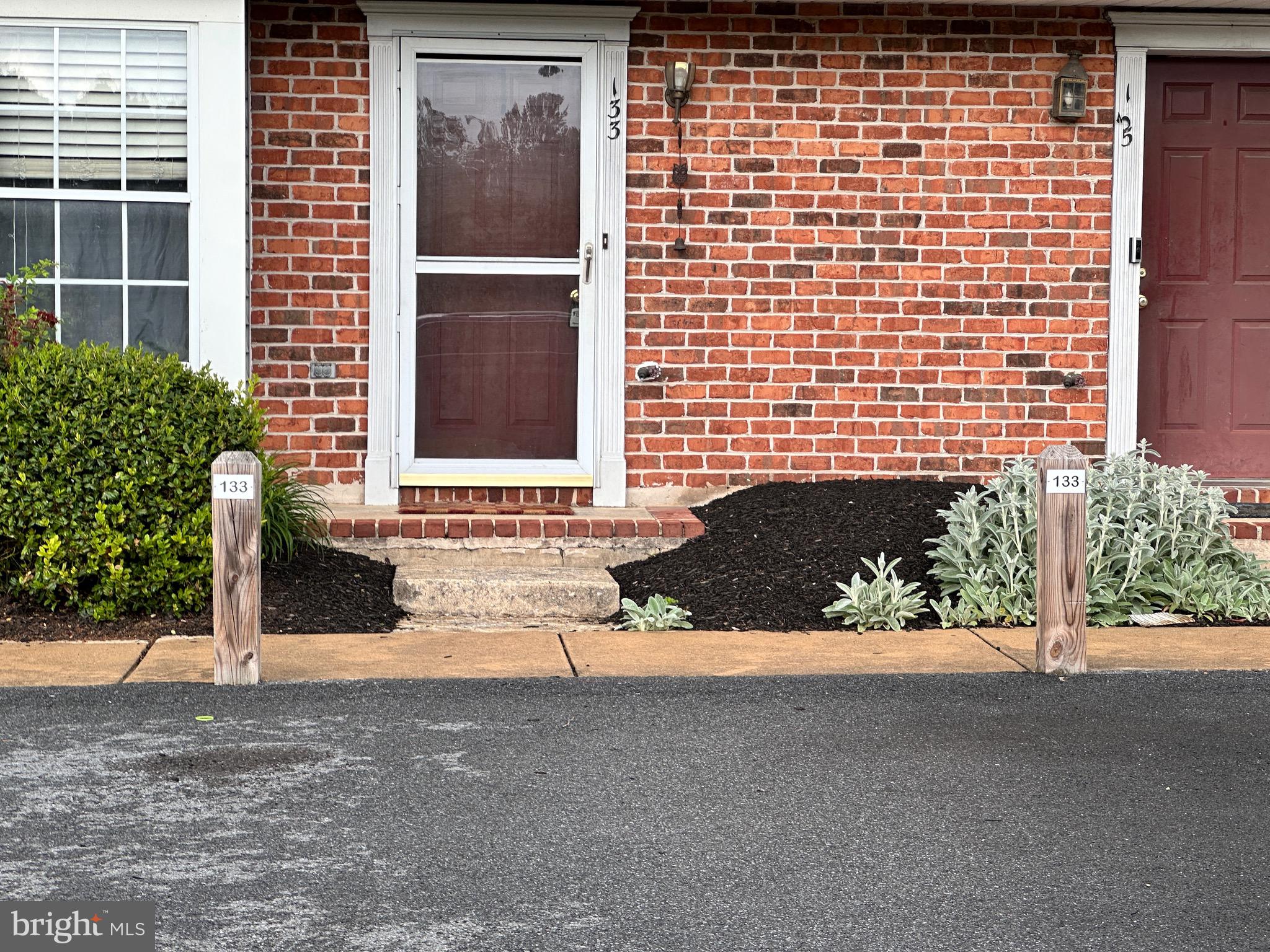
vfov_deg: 19.1
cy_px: 476
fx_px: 2825
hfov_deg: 25.3
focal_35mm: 77
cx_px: 635
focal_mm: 9
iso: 32
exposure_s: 1/99
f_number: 2.8
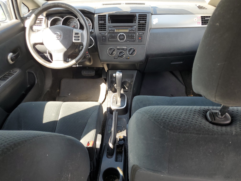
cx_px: 120
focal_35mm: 26
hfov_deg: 67.3
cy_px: 90
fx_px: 181
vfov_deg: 53.1
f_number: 1.5
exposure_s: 1/189
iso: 50
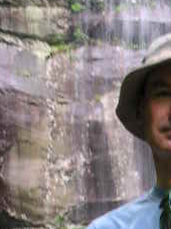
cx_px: 176
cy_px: 292
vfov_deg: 11.5
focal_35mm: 167
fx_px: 1101
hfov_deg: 8.8
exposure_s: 1/13.1
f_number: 2.7
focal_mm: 5.6
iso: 100
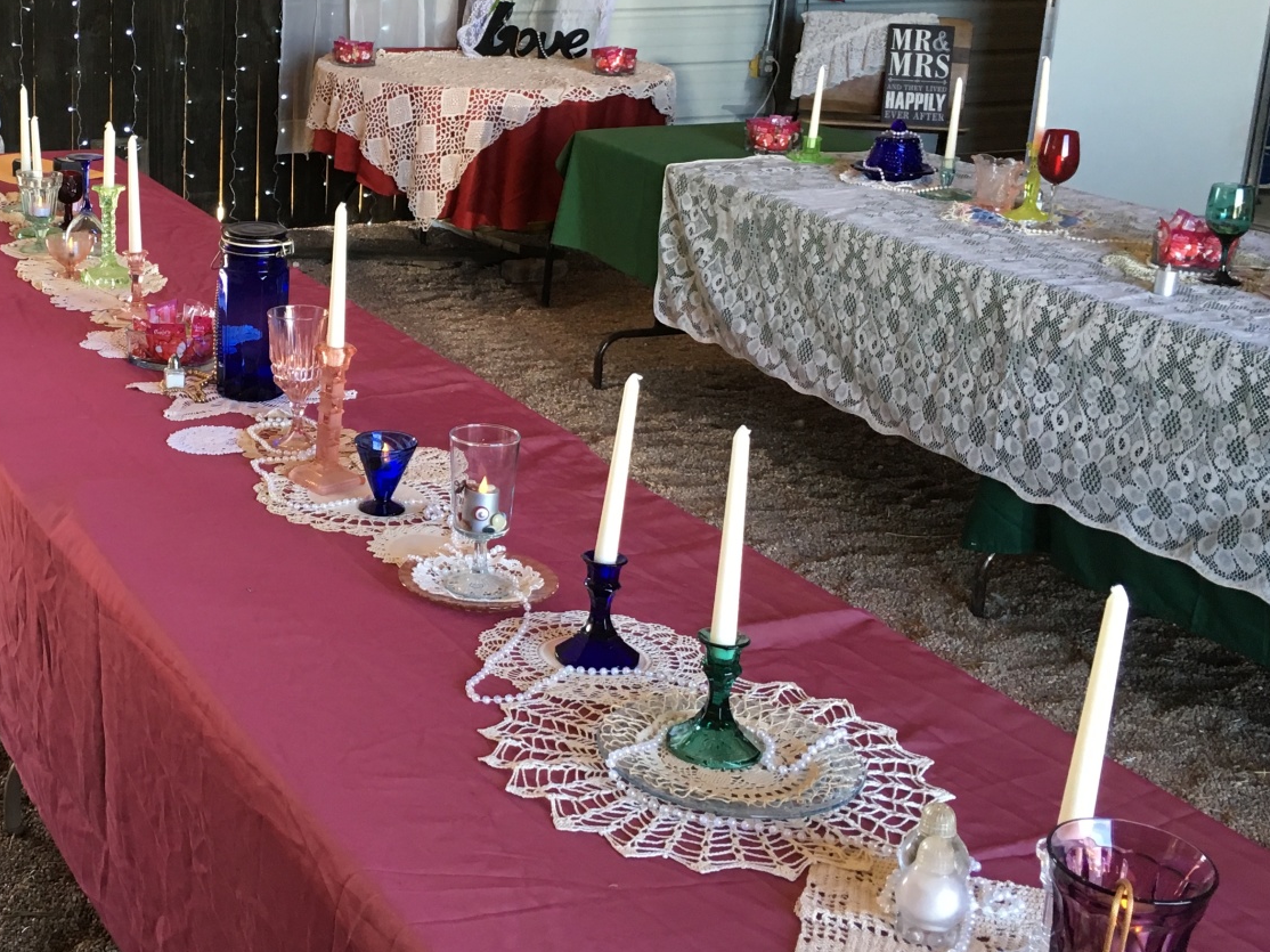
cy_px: 391
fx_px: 1834
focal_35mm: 50
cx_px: 270
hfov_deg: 37.0
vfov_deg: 29.0
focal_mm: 4.15
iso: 40
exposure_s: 1/30
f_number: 2.2
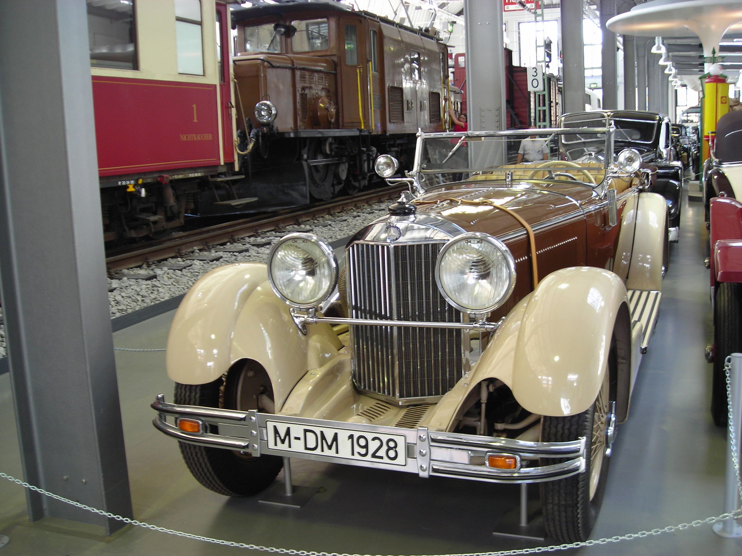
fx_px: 815
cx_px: 371
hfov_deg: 49.0
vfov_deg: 37.7
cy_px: 278
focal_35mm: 38
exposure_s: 1/10.7
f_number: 3.2
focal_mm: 6.3
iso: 50
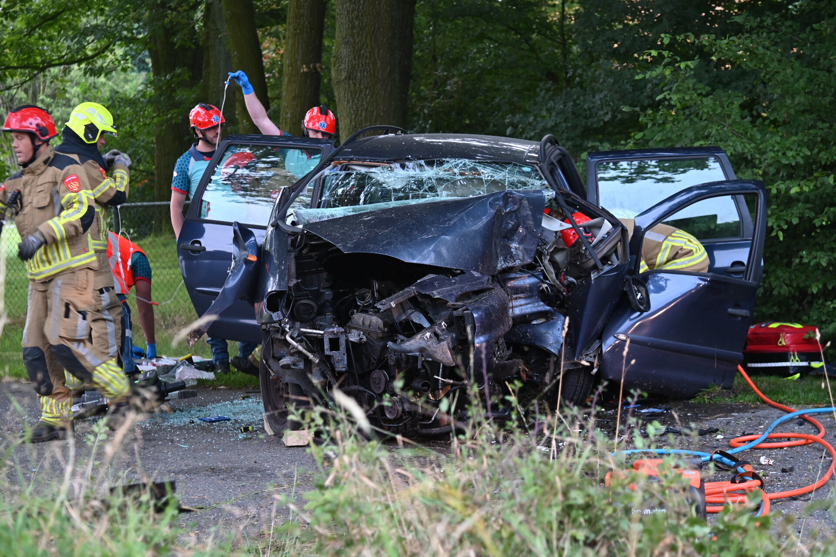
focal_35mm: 70
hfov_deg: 28.8
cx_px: 418
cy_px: 278
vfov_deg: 19.5
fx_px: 1625
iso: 1250
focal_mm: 70
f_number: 4
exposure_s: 1/100
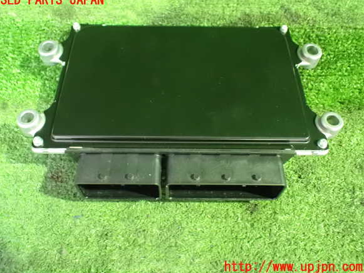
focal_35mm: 31
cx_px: 178
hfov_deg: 58.4
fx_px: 326
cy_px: 134
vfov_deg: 45.4
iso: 1600
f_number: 2.3
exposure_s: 1/20
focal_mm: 5.4
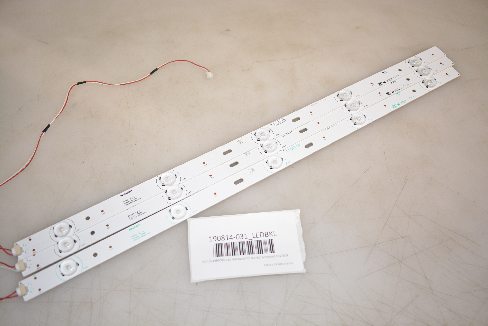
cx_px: 244
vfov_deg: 40.0
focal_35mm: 33
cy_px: 163
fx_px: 447
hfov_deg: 57.2
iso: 1000
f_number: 3.8
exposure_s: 1/200
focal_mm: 22
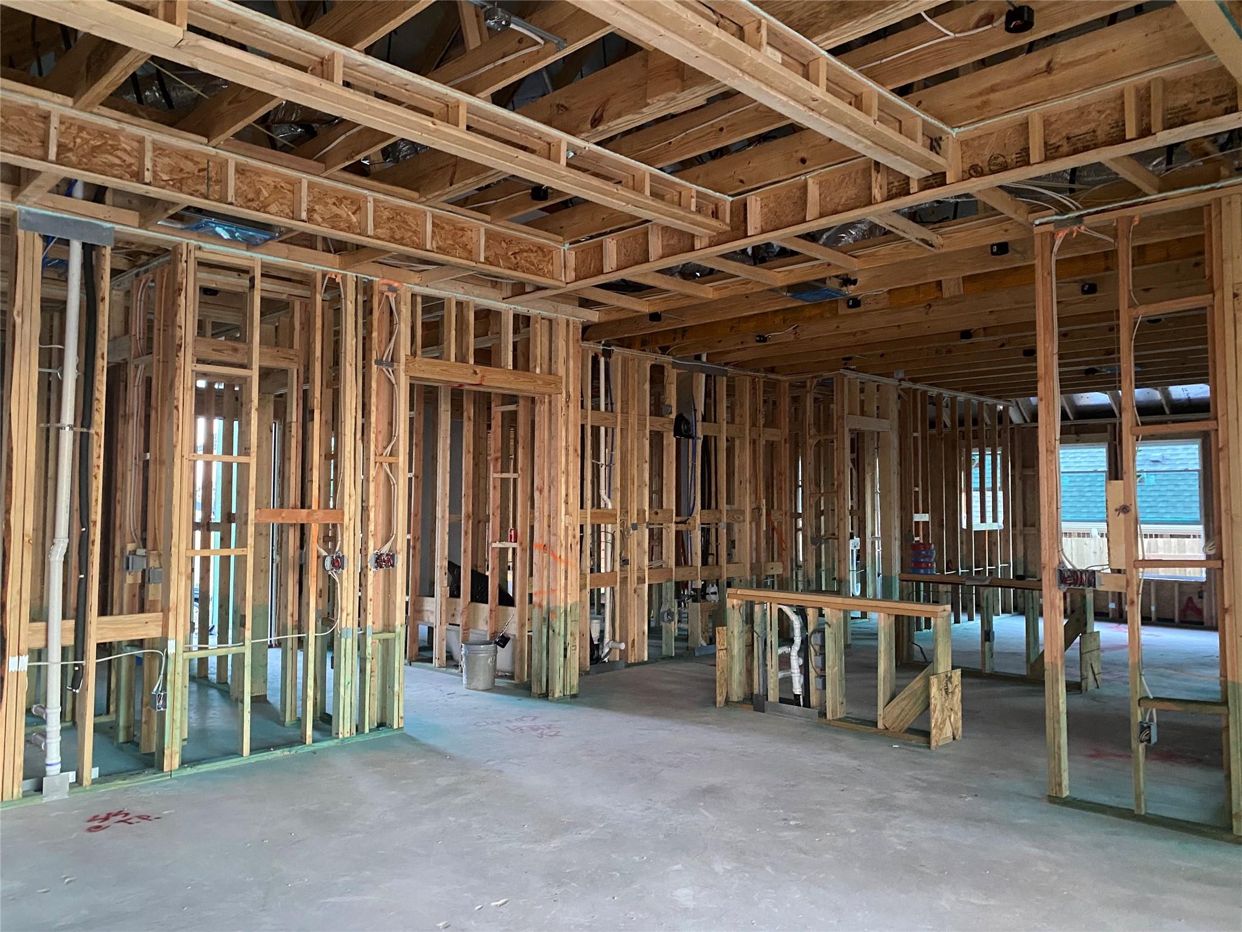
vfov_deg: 53.1
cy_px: 466
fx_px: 933
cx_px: 621
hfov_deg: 67.3
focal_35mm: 26
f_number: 1.8
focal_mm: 4.25
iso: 640
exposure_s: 1/30
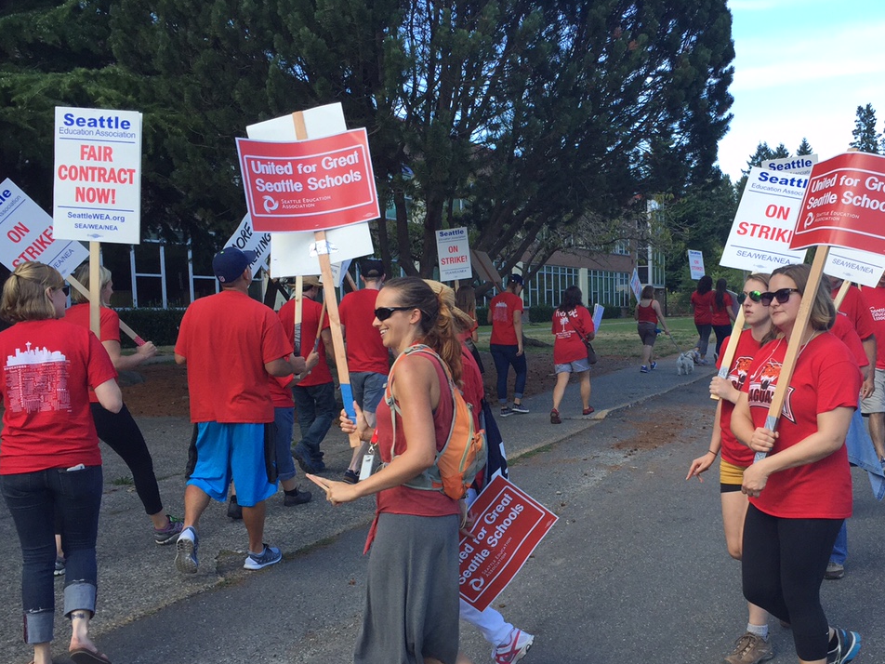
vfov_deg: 36.7
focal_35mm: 39
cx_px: 558
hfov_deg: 47.4
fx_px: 997
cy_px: 399
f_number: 2.2
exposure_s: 1/412
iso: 32
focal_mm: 4.15
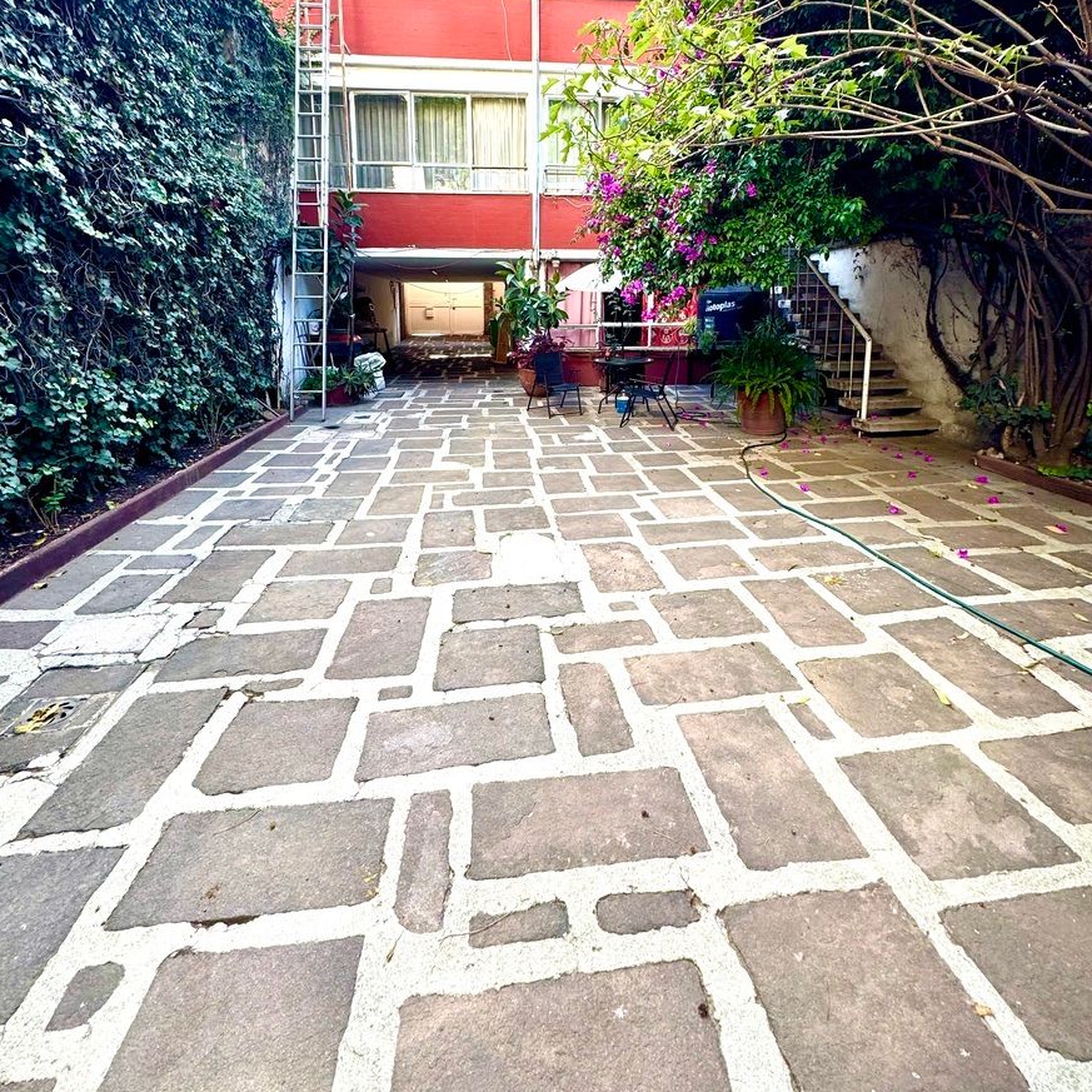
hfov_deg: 84.0
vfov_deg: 82.2
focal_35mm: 17
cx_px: 554
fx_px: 607
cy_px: 403
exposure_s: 1/99
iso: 50
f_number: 2.2
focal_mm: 2.22
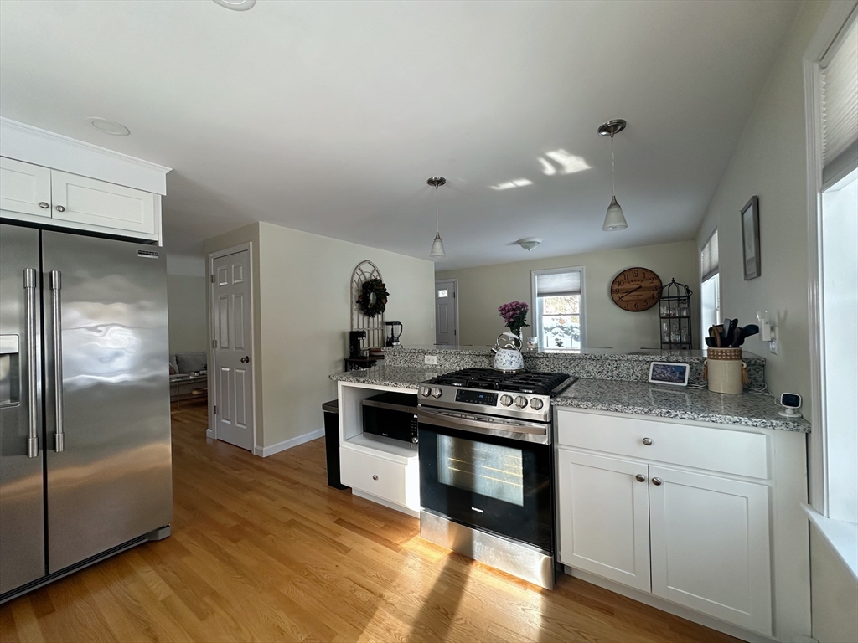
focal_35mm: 14
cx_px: 429
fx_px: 347
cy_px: 322
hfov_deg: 102.1
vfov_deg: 85.7
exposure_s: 1/99
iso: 160
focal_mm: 2.22
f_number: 2.2
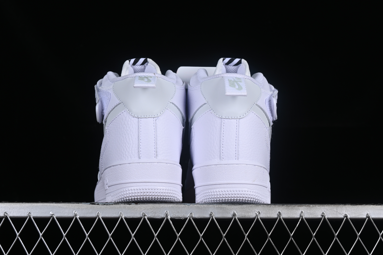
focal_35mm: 75
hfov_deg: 27.0
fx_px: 798
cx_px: 192
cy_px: 128
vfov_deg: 18.2
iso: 160
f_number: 9
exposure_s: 1/100
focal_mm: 50
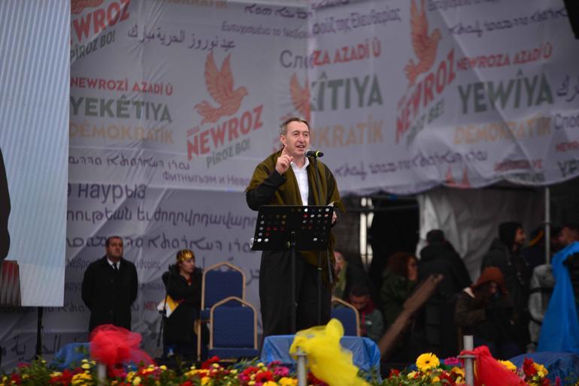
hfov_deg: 10.3
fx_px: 3218
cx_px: 290
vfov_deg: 6.9
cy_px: 193
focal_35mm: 200
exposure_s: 1/4000
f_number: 2.8
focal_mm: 200
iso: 320
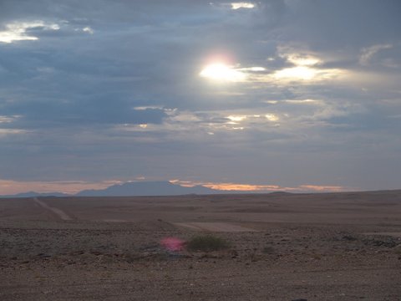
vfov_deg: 12.0
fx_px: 1436
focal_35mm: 124
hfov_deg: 15.9
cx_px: 200
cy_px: 150
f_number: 3.5
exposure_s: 1/320
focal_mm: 26.2
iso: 100
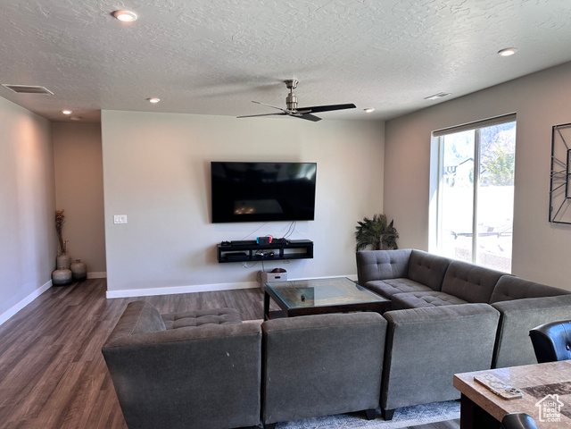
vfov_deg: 56.8
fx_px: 396
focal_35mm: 24
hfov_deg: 71.6
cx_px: 286
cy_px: 214
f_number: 1.78
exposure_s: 1/120
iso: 80
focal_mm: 6.86
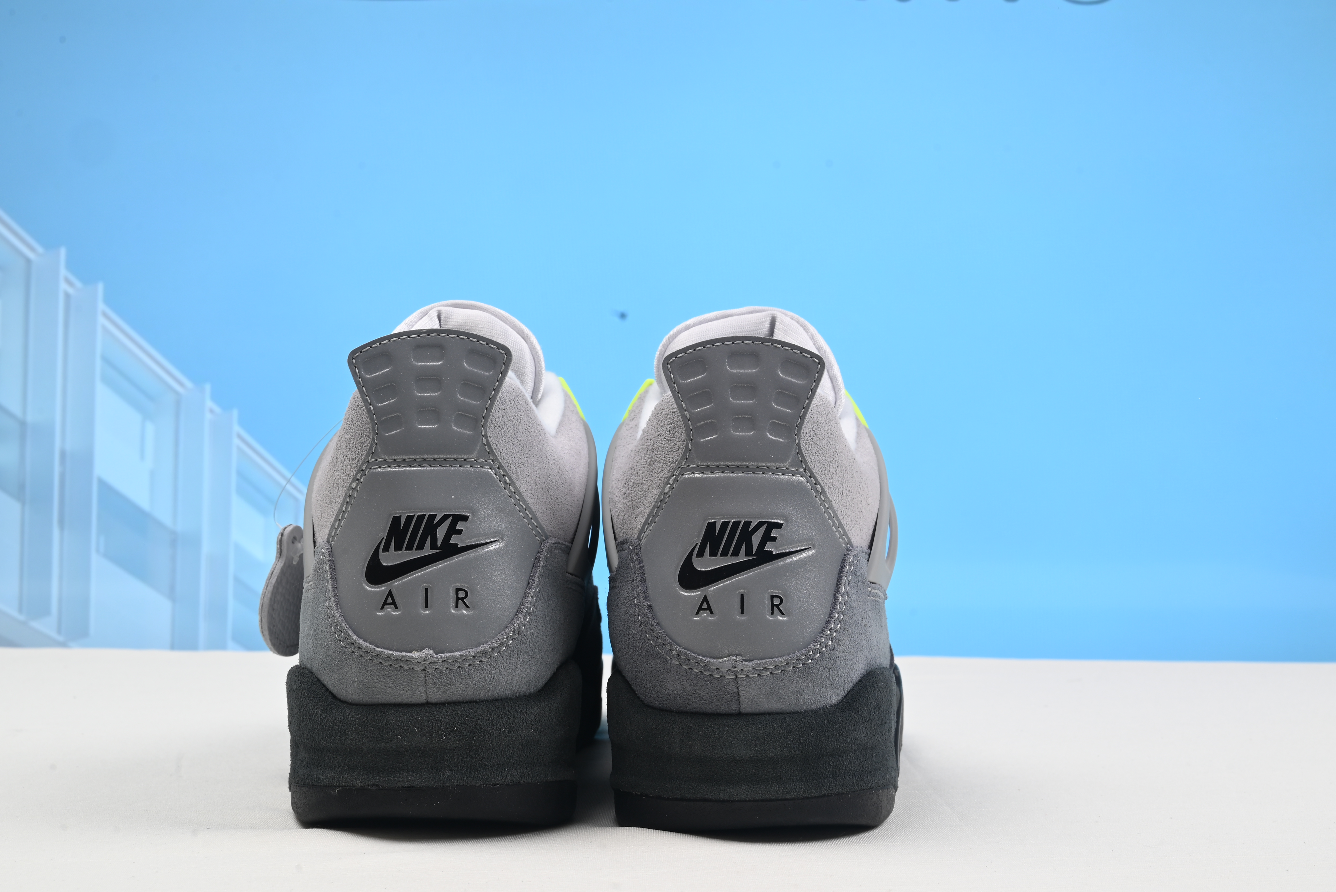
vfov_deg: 28.1
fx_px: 1782
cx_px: 718
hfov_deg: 41.1
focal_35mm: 48
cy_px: 414
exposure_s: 1/2.5
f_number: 16
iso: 100
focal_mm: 40
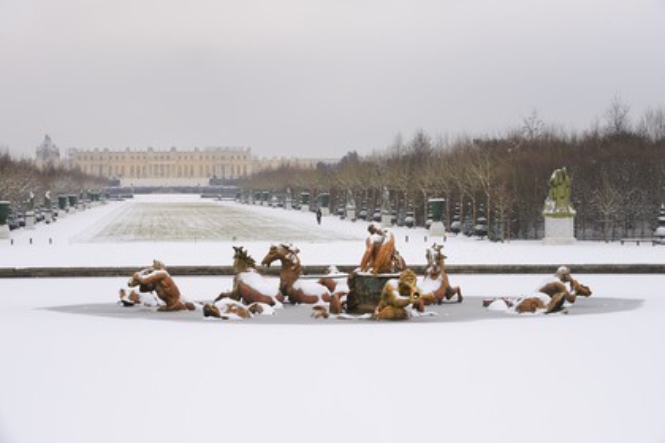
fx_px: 1441
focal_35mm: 78
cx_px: 332
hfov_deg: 26.0
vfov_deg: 17.5
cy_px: 222
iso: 400
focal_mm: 78
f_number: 9
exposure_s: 1/160
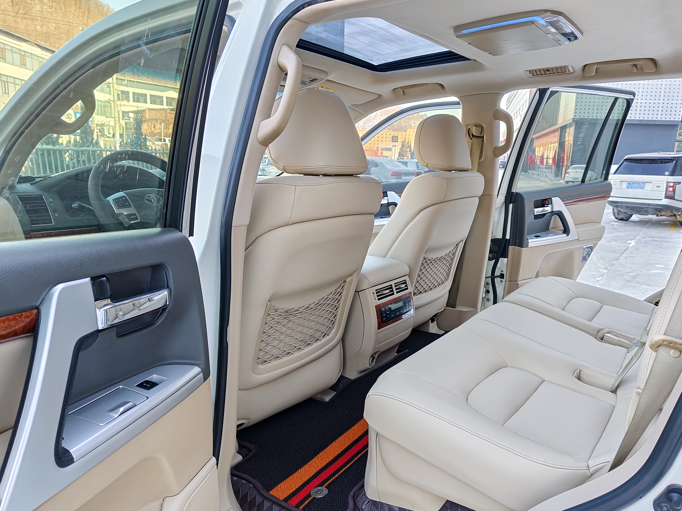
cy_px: 259
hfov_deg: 67.2
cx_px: 371
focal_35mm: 26
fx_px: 512
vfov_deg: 53.1
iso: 81
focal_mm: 5.56
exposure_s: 1/33.3
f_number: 1.88
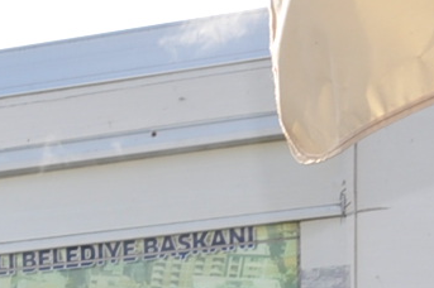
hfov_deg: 9.2
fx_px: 2374
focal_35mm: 197
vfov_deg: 6.4
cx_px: -662
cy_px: 846
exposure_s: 1/200
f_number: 9
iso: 200
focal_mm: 21
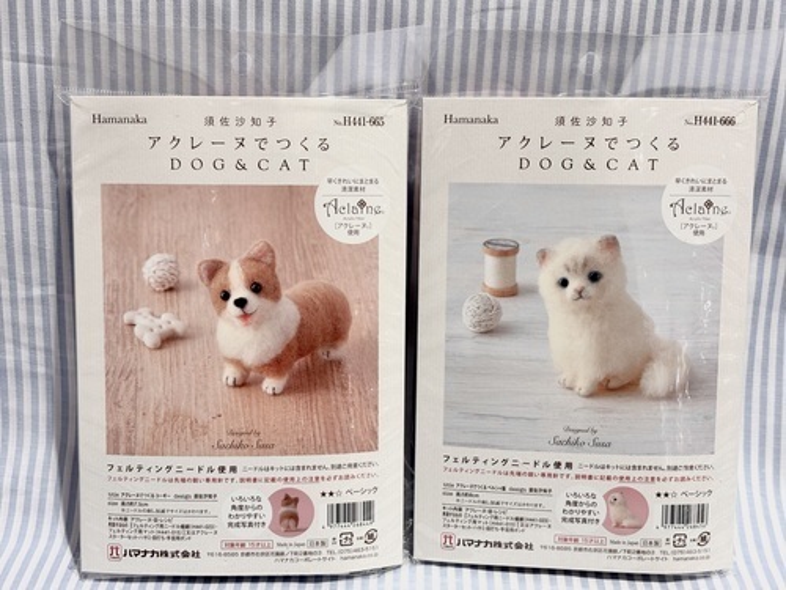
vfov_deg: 28.0
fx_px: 1181
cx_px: 393
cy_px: 295
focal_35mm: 52
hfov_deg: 36.8
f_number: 1.6
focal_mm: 5.96
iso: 25
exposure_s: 1/100
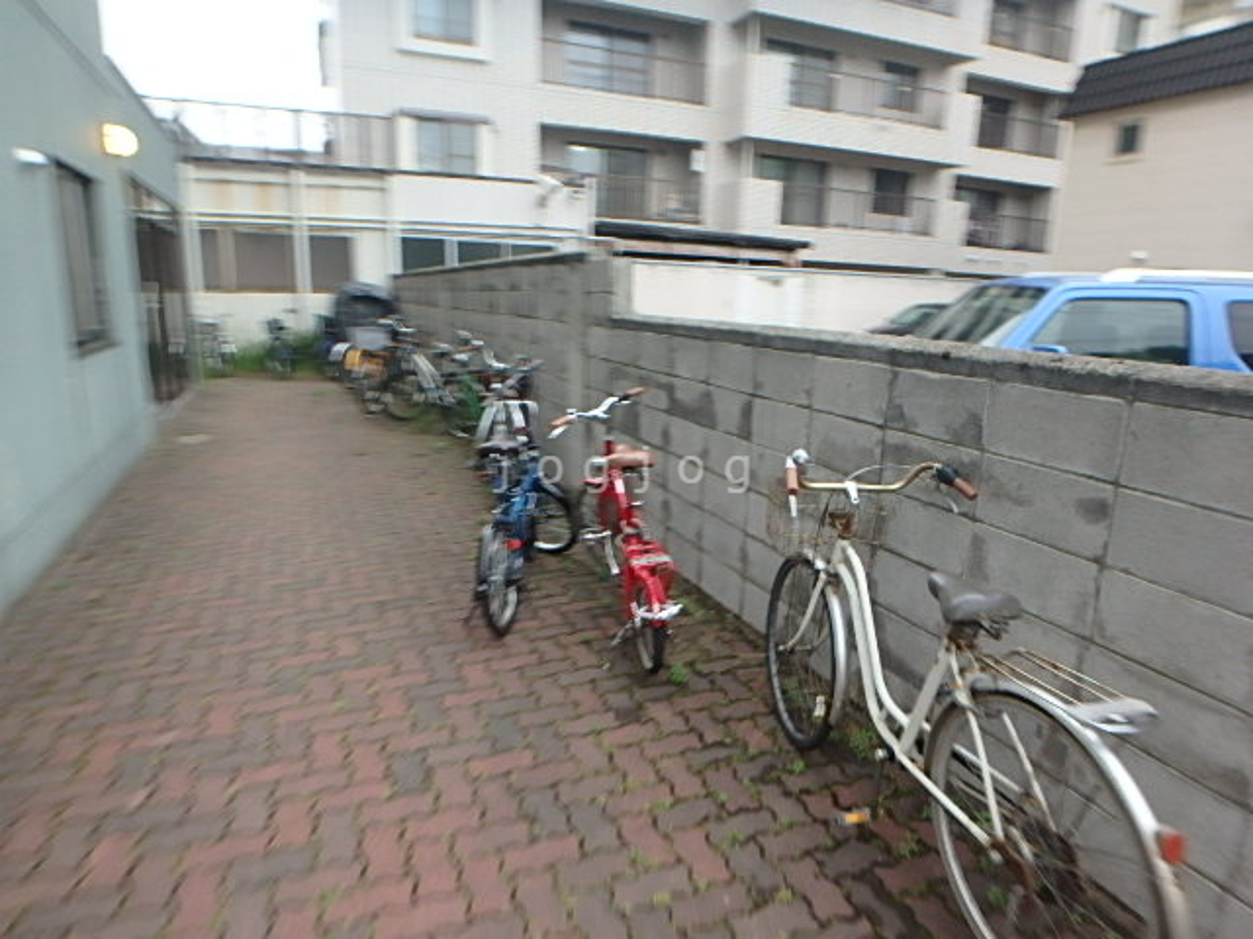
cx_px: 626
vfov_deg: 63.4
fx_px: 760
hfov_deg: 79.0
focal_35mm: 21
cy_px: 470
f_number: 3.5
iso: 250
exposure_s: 1/30
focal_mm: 3.7
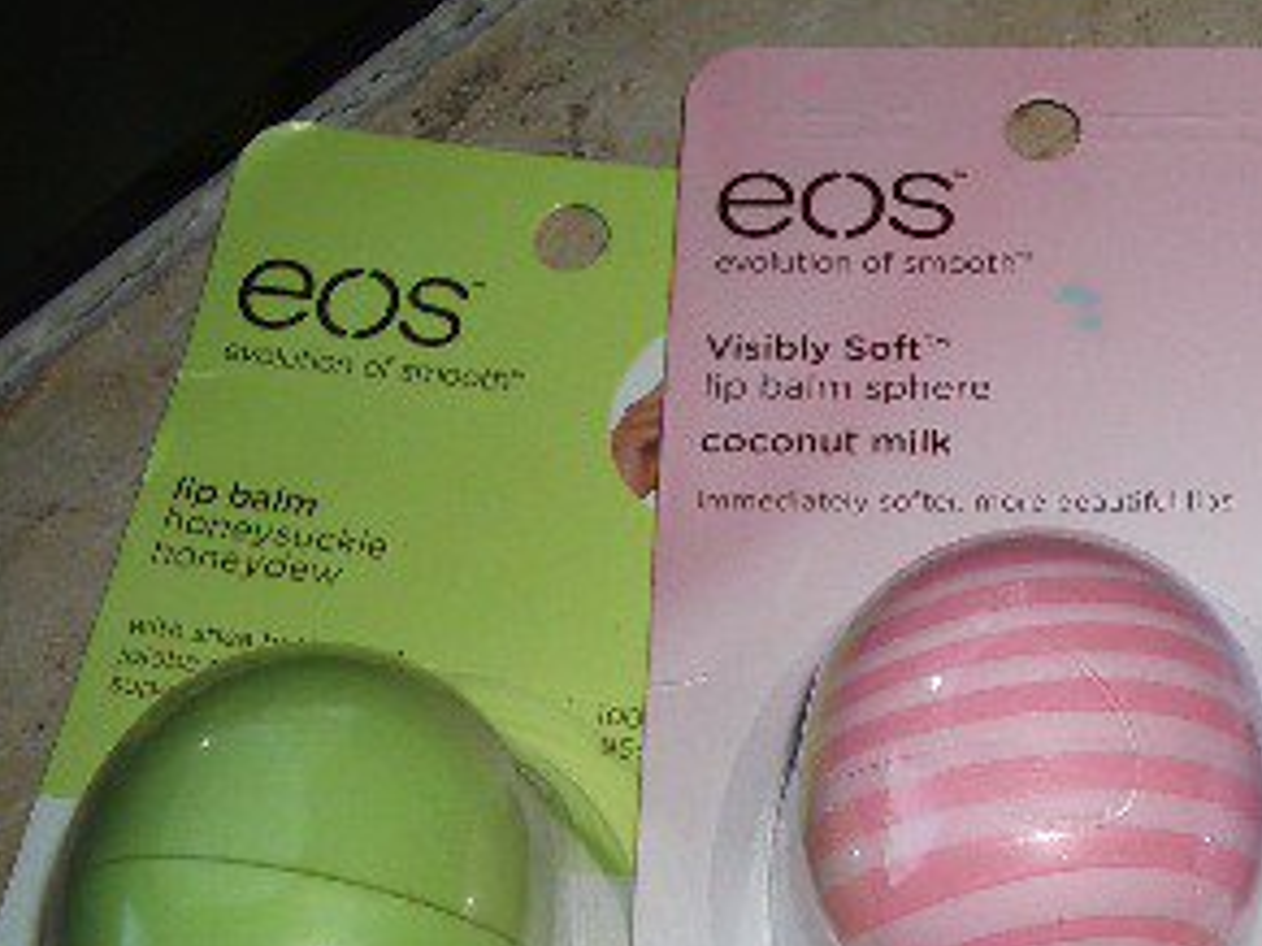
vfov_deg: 19.0
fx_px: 2806
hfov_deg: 23.8
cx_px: 1379
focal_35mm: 77
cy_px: 686
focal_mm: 5.8
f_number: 4.3
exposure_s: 1/60
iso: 80
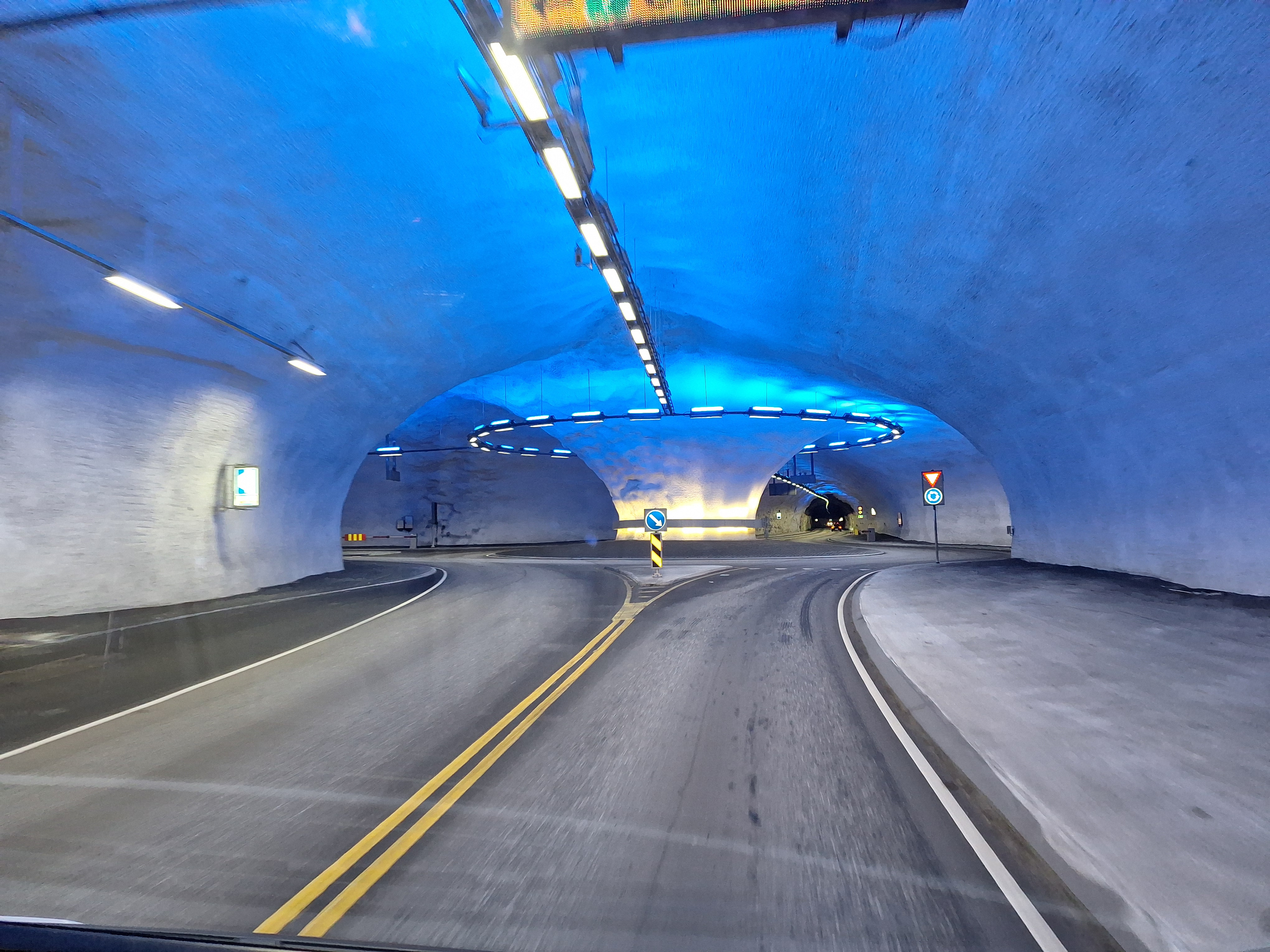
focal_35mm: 23
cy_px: 476
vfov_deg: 58.9
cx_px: 635
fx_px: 844
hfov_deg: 73.9
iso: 250
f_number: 1.8
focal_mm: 5.54
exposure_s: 1/50
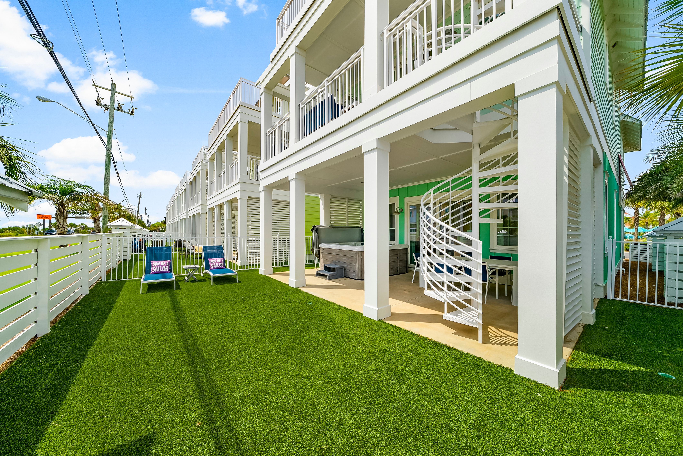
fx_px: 228
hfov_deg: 112.6
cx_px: 342
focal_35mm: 12
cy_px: 228
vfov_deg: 90.1
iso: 400
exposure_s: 1/400
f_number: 8
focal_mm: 12
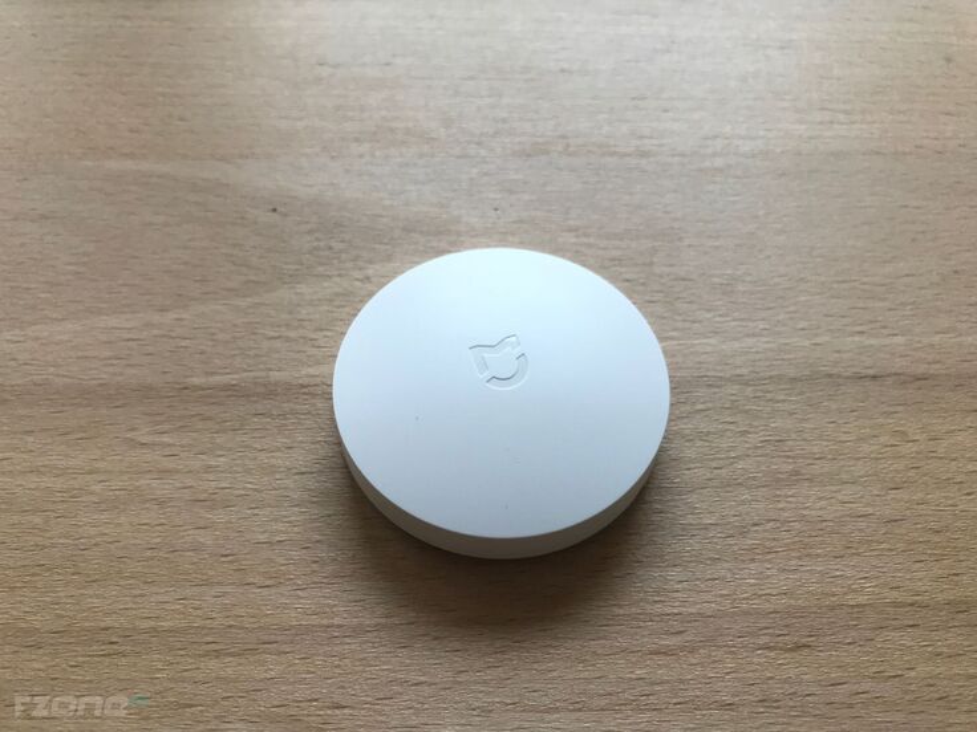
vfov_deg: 49.7
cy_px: 366
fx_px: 790
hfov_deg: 63.4
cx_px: 488
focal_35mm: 28
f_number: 1.8
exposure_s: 1/100
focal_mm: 3.99
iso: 40
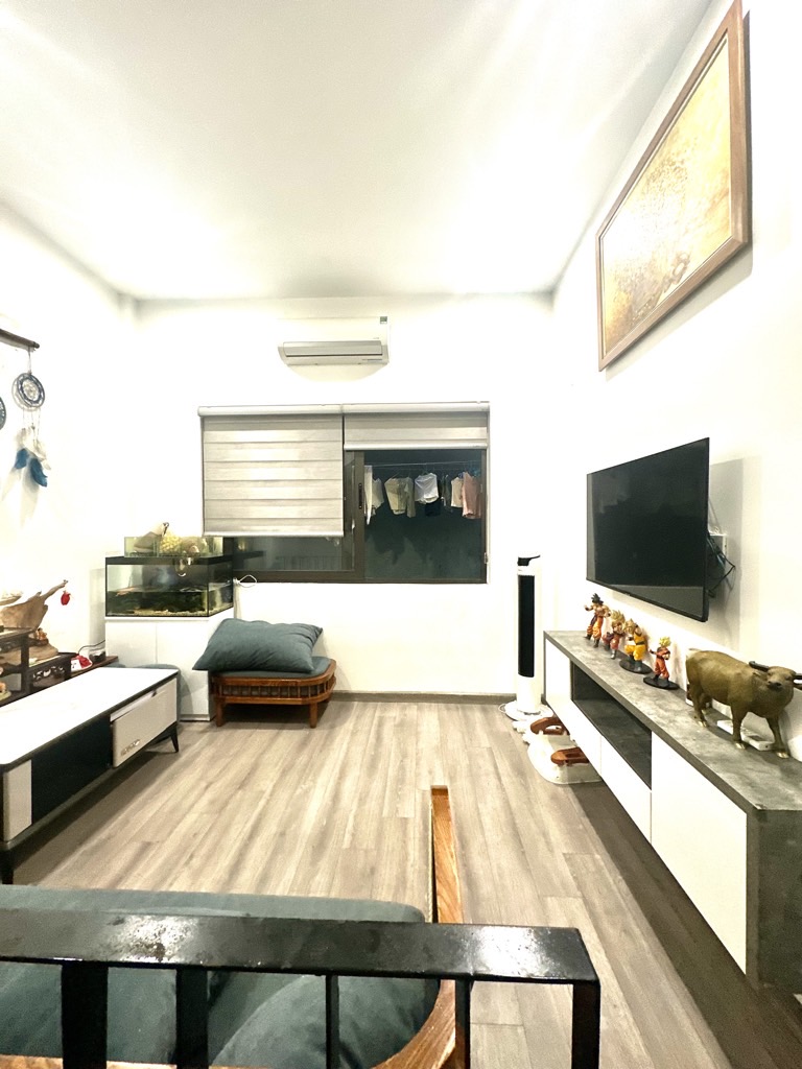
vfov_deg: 102.1
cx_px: 401
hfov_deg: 85.7
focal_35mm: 14
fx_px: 432
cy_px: 534
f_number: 2.2
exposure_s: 1/50
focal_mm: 2.22
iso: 200
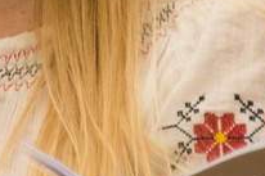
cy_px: -75
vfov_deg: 0.7
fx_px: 15409
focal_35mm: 2095
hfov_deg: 1.0
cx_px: -38
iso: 2500
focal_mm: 300
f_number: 5.6
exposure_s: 1/50
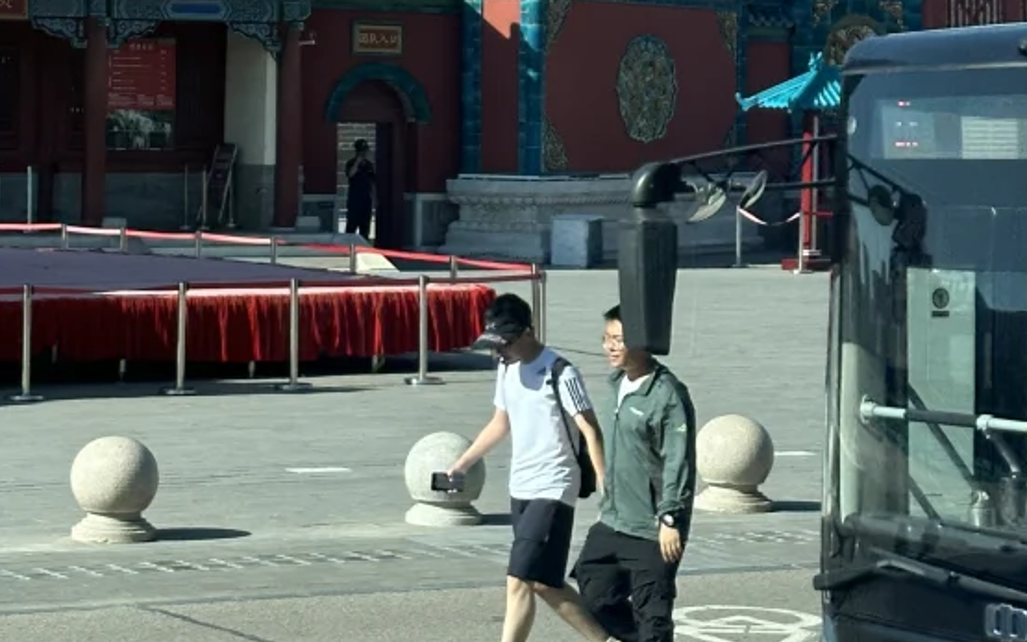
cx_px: 313
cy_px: -41
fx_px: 3695
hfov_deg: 15.8
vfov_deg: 9.8
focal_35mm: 132
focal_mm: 6.86
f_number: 1.78
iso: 64
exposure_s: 1/1992
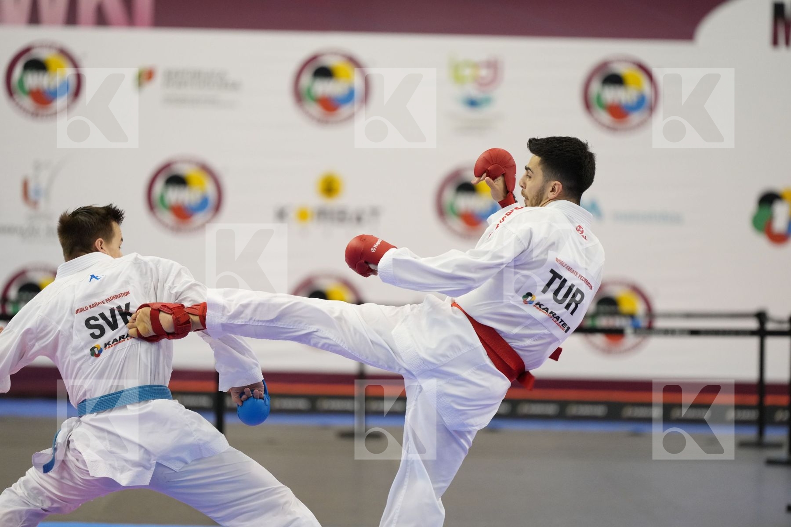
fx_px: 4394
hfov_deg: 10.3
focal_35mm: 200
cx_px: 396
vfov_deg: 6.9
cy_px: 264
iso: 3200
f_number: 2.8
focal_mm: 200
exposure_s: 1/1000
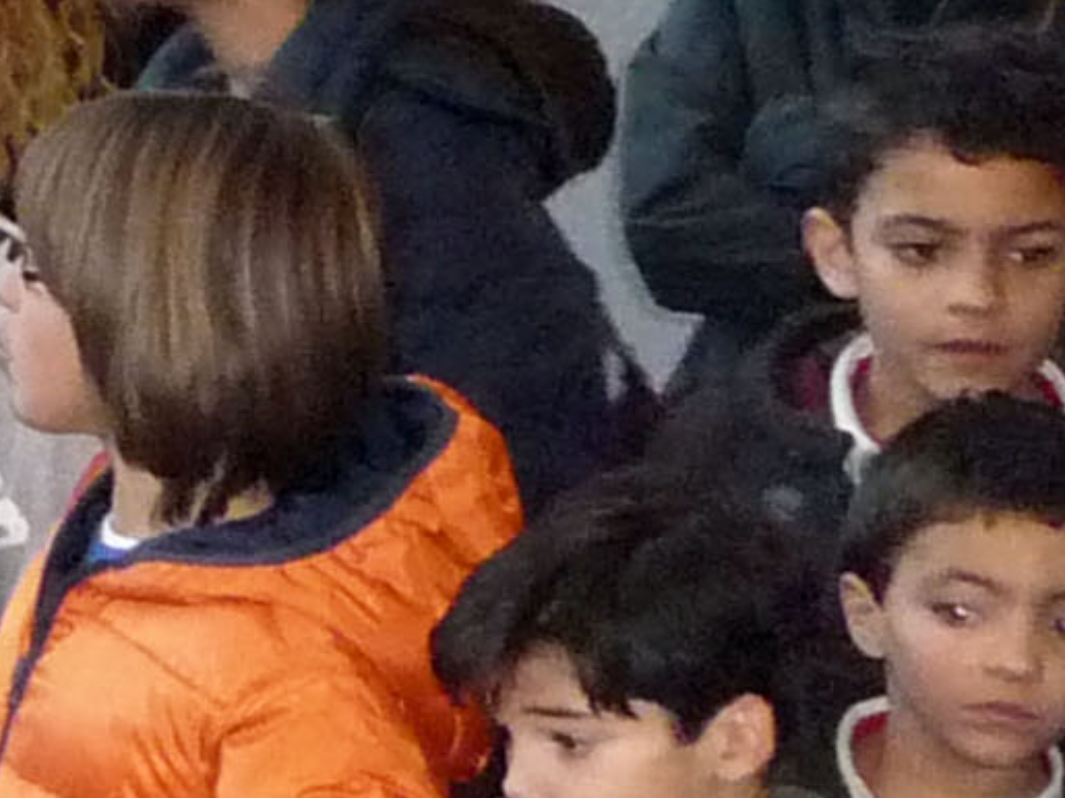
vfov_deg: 8.3
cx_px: -1516
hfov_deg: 9.8
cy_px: -91
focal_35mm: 177
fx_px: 5444
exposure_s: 1/30
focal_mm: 4.4
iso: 400
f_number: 2.8
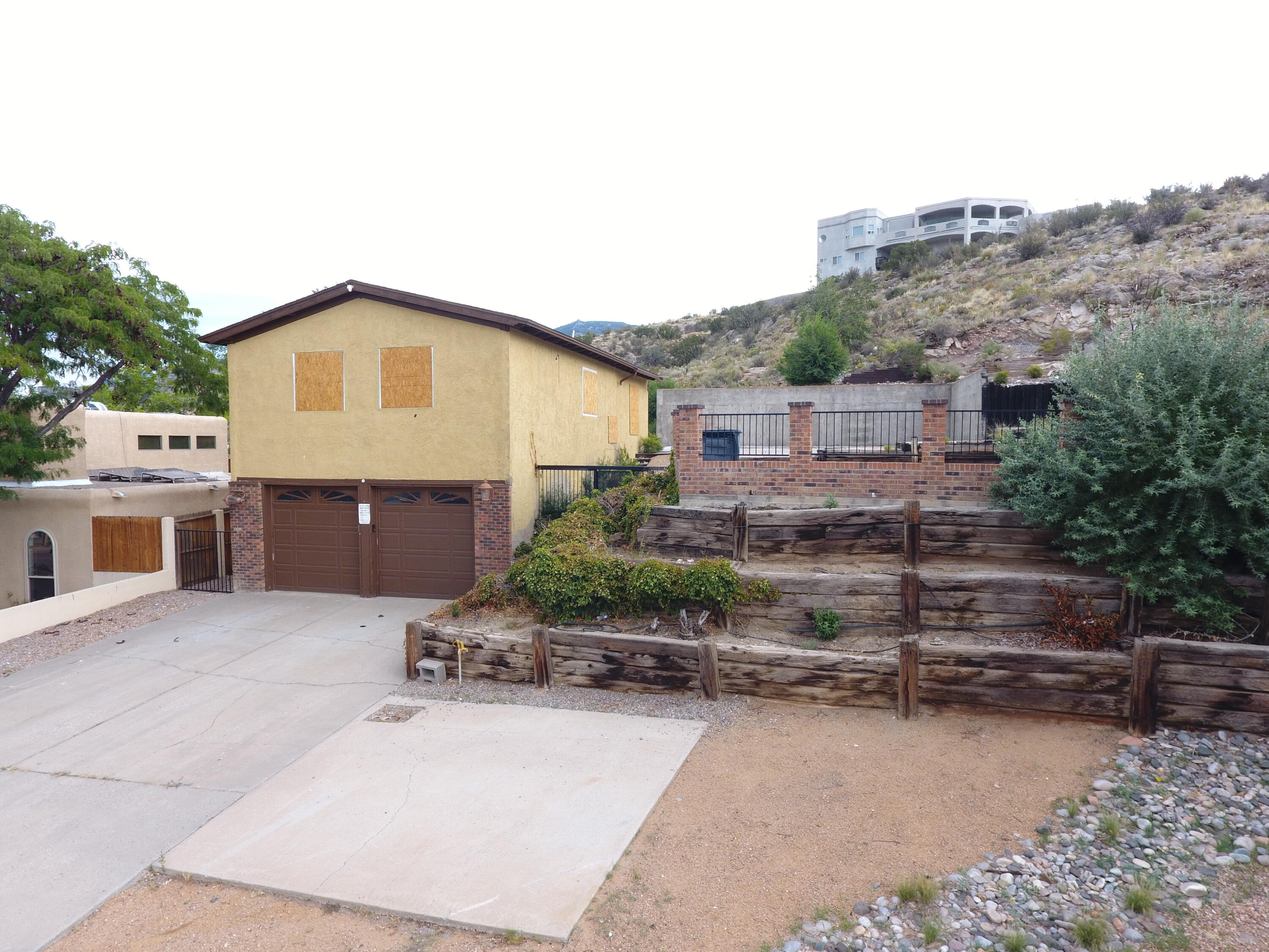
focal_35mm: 20
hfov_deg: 81.7
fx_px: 733
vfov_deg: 66.0
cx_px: 634
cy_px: 476
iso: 100
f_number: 2.8
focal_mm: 3.61
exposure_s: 1/125
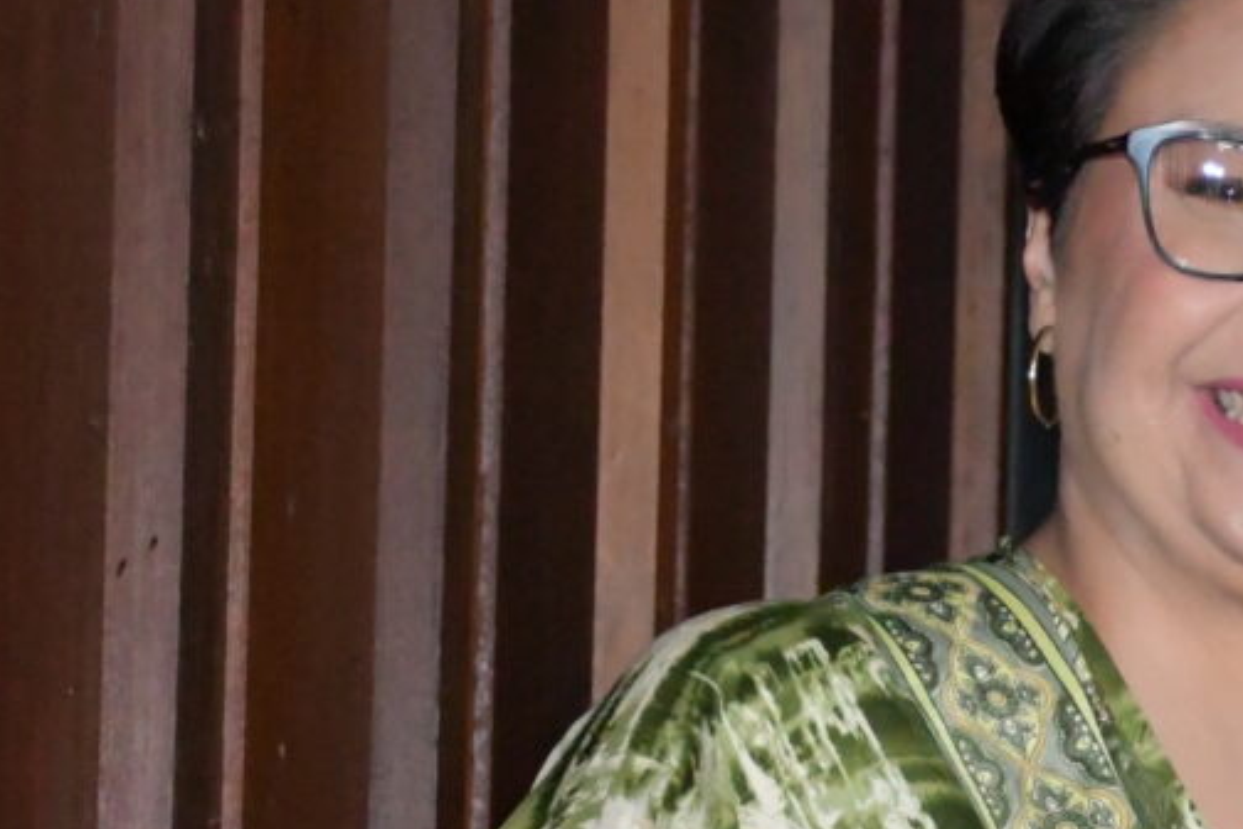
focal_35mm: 240
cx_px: 1598
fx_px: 8286
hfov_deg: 8.5
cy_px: 1017
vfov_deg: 5.7
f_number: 4.5
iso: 6400
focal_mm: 42
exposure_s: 1/60
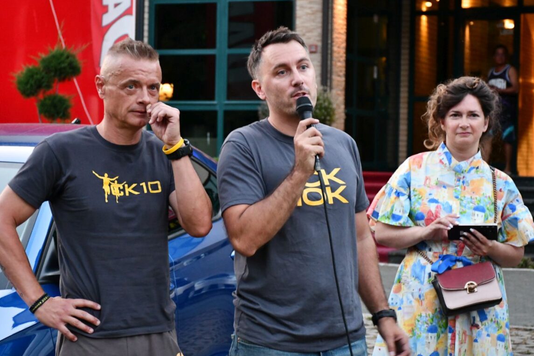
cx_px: 264
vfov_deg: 13.8
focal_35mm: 99
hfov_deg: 20.6
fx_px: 1469
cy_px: 180
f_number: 5
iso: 4500
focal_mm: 60
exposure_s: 1/60
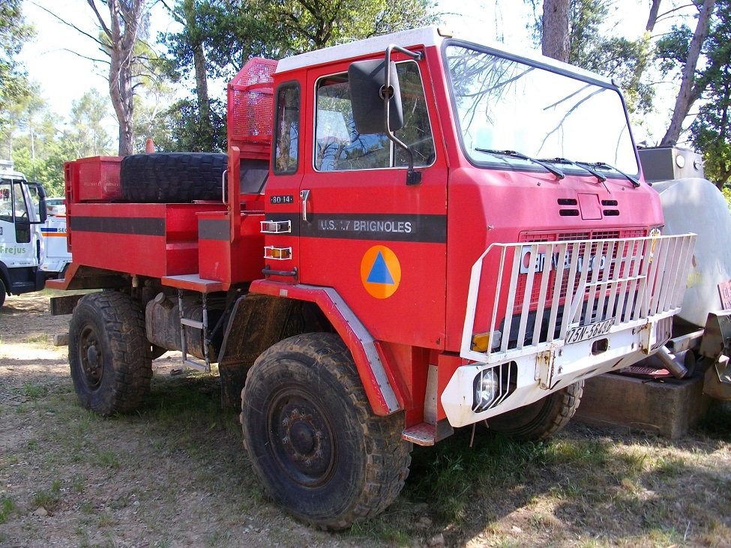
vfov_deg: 44.2
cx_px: 366
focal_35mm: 32
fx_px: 676
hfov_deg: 56.8
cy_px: 274
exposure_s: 1/151
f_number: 2.9
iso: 80
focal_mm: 5.7
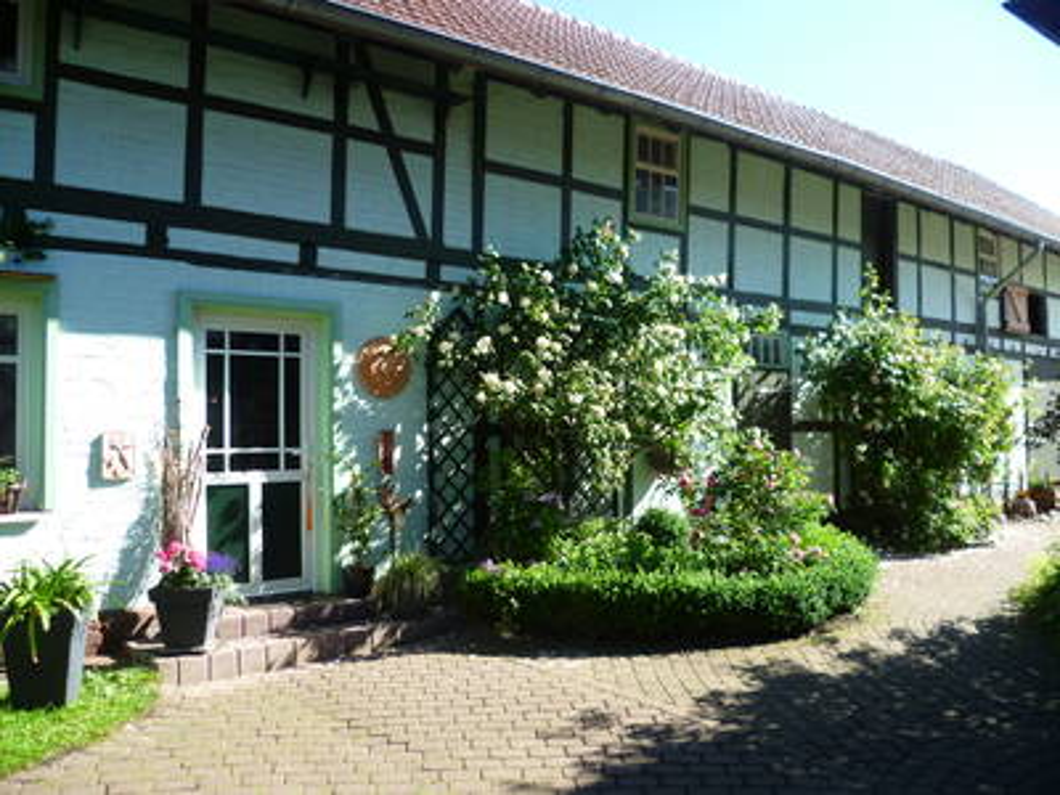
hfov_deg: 63.4
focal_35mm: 28
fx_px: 857
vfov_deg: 49.7
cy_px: 398
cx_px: 530
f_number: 2.8
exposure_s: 1/250
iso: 80
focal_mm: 5
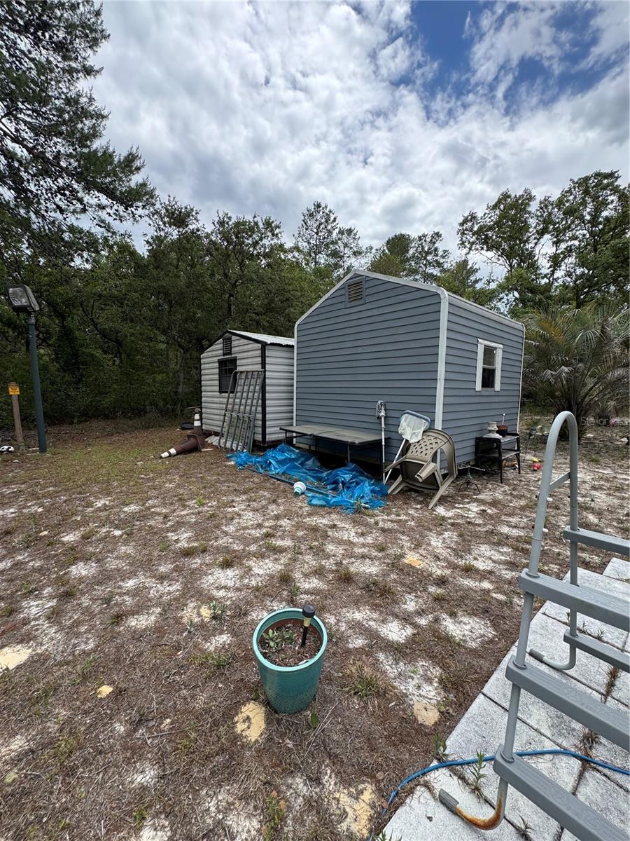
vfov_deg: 102.1
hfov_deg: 85.7
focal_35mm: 14
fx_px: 340
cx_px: 315
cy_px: 420
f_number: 2.2
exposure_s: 1/858
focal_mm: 2.22
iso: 40
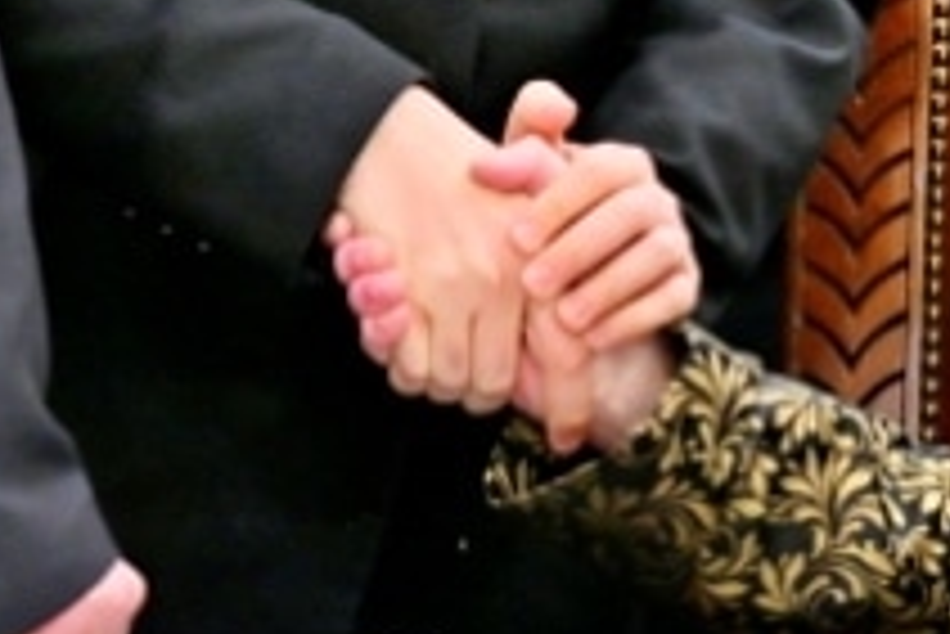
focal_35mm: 581
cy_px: -254
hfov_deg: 3.5
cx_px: 1031
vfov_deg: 2.4
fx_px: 15342
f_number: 4
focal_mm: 120
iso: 640
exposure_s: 1/250
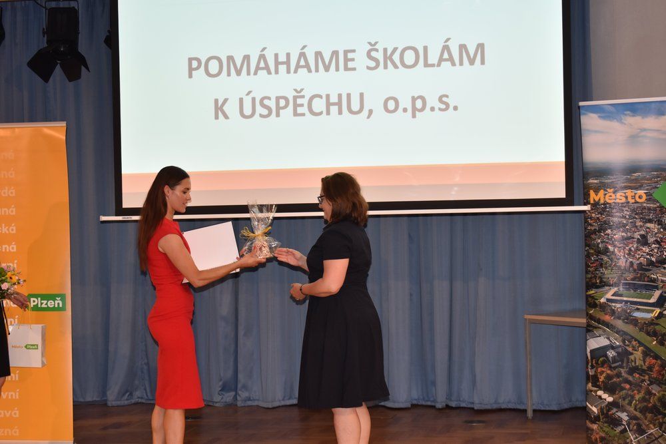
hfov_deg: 28.1
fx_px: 1332
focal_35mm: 72
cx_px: 333
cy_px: 222
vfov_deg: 18.9
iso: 500
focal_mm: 48
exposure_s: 1/80
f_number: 5.3
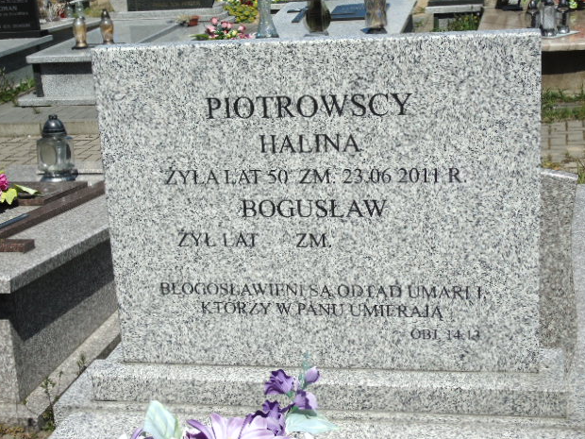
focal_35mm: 64
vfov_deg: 22.9
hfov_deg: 30.3
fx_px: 1082
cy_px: 215
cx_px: 288
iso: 80
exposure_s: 1/1250
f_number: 4.5
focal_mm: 11
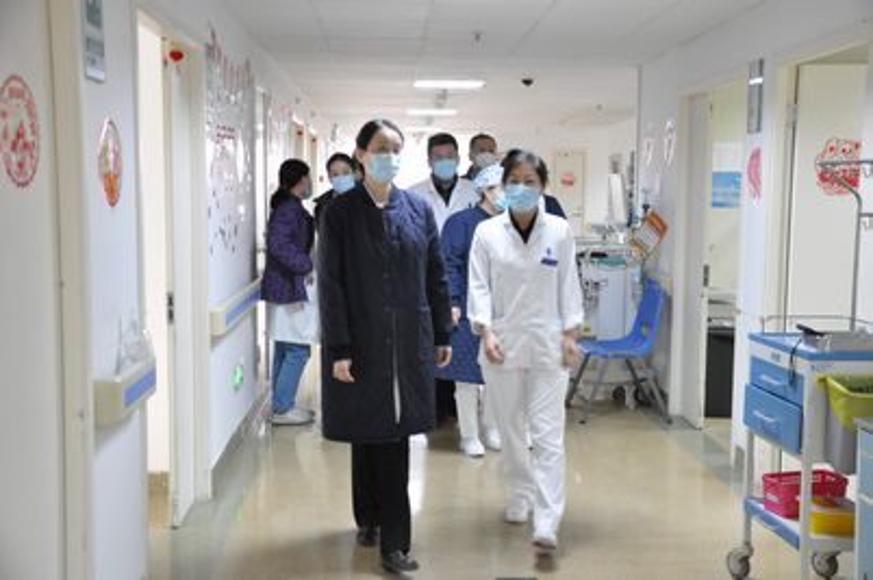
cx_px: 436
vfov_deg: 31.8
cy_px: 290
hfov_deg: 46.4
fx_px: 1017
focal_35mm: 42
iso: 2500
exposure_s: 1/30
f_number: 4
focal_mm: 28
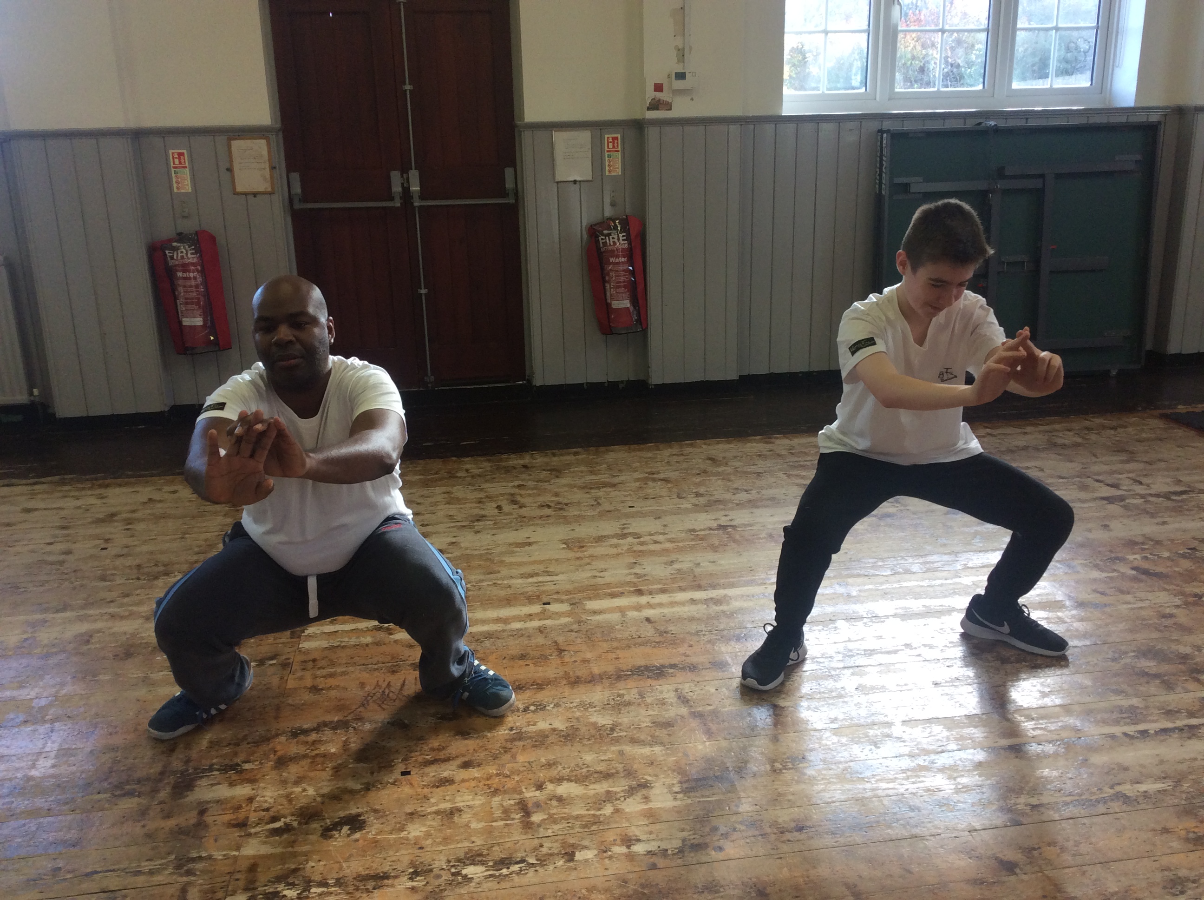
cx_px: 602
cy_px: 450
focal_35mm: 32
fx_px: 1111
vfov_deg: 44.1
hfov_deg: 56.9
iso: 50
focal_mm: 3.3
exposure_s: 1/50
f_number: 2.4
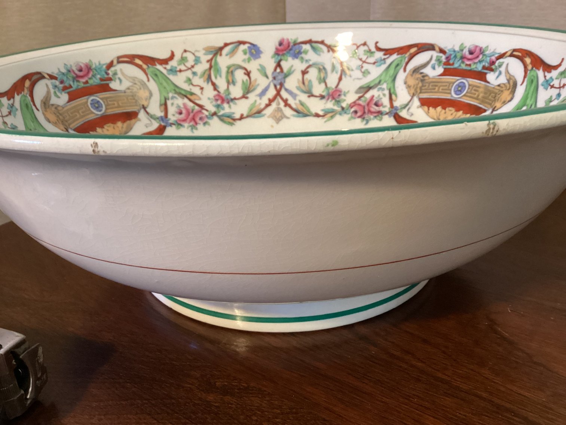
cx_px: 283
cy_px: 212
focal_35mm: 31
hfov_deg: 58.3
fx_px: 507
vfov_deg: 45.4
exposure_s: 1/33
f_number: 2.4
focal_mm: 3.3
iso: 320
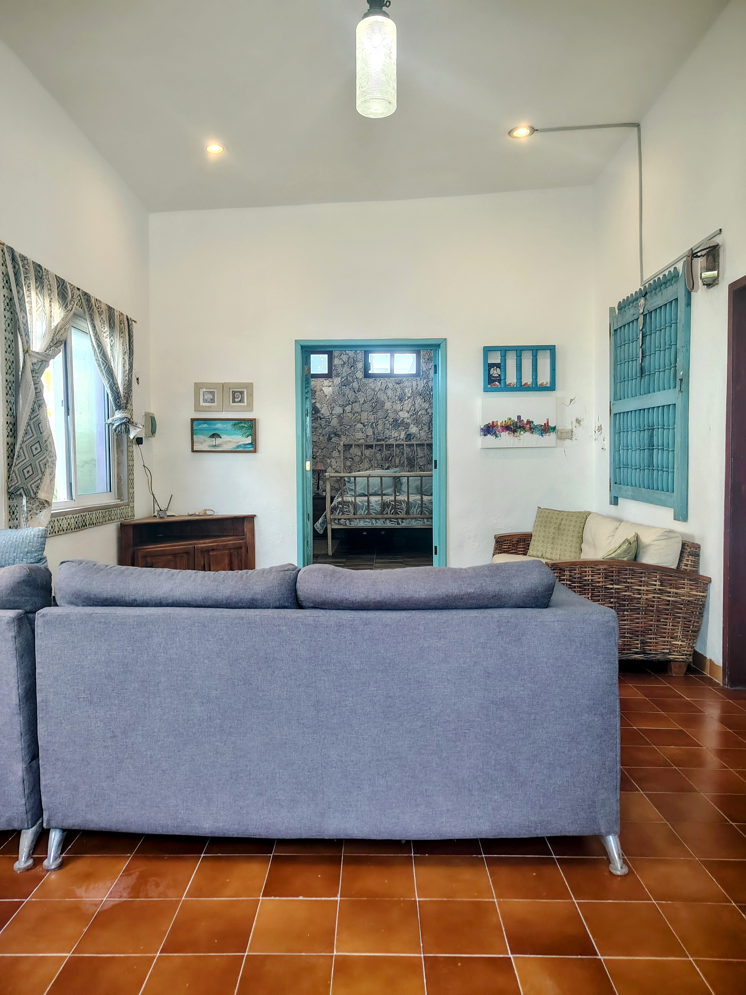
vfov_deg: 71.6
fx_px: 690
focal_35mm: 24
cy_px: 498
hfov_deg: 56.8
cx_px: 373
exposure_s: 1/86.2
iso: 800
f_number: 1.8
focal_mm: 5.56
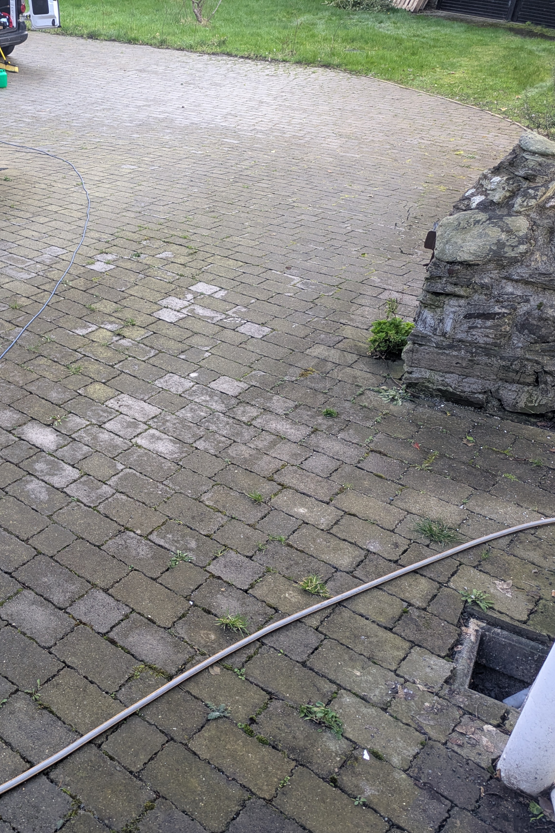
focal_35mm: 35
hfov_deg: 34.7
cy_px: 420
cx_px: 12
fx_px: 809
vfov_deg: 54.4
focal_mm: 5.43
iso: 87
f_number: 1.89
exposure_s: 1/100
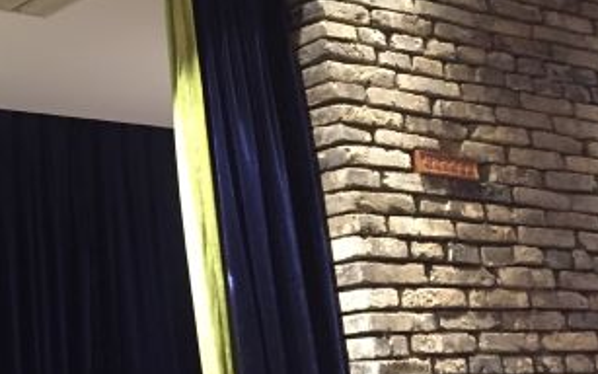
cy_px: 69
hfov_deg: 26.8
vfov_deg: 18.4
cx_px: -70
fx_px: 1141
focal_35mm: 70
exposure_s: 1/25
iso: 250
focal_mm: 4.15
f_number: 2.2
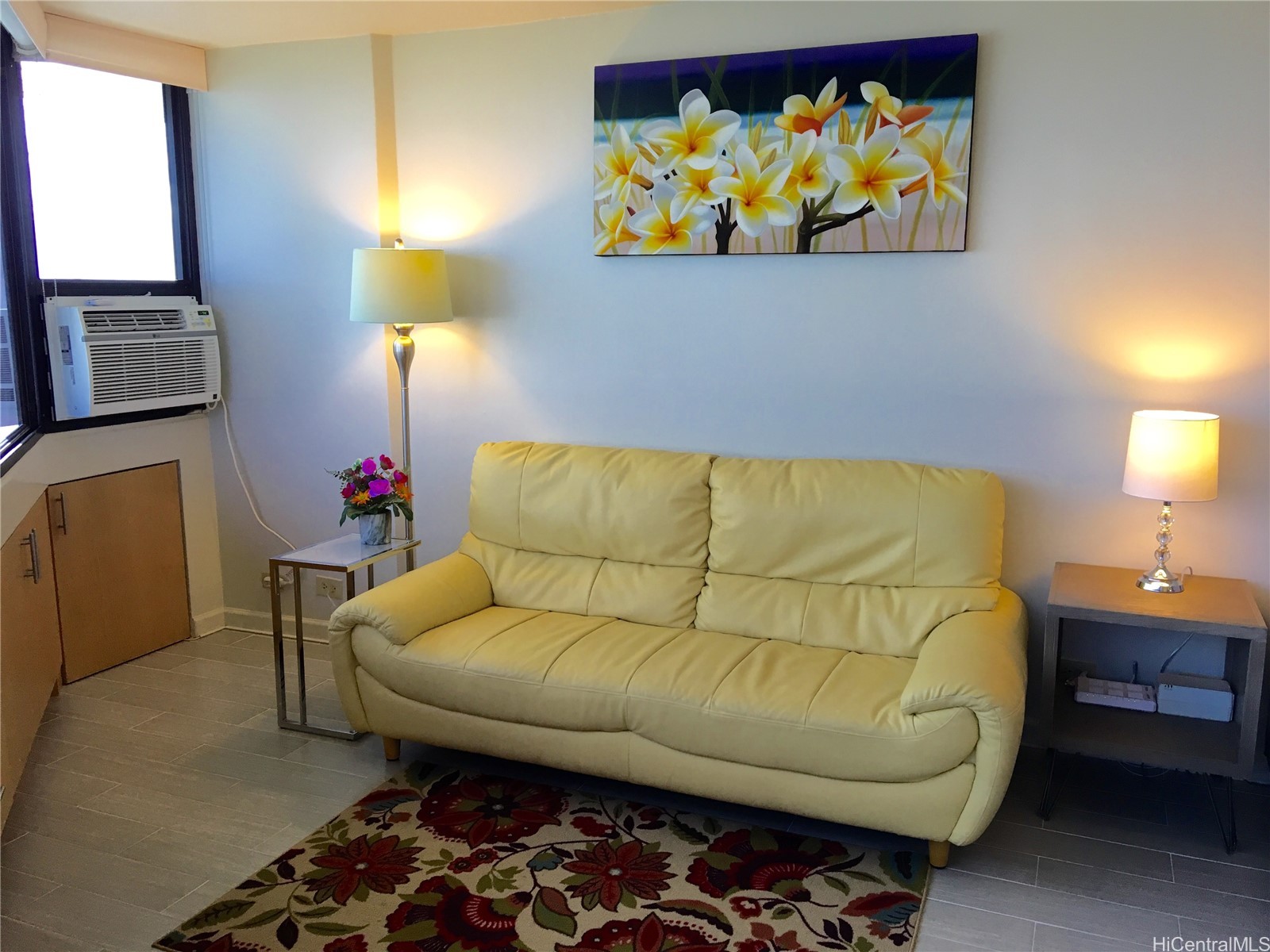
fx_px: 1064
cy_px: 476
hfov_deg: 61.7
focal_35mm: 29
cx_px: 635
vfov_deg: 48.2
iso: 32
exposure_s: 1/30
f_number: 2.2
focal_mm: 4.15
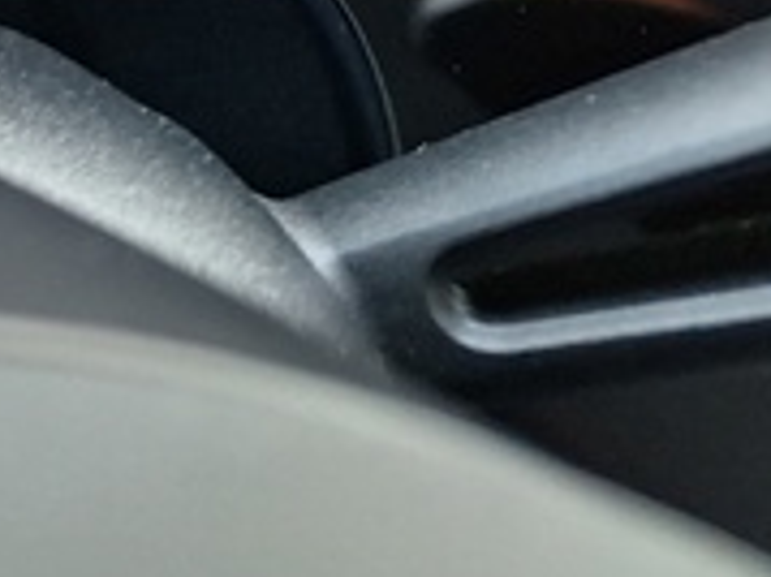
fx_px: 2293
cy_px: -702
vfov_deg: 12.1
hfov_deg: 14.8
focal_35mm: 103
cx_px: -870
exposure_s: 1/100
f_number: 1.8
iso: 80
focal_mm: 5.54
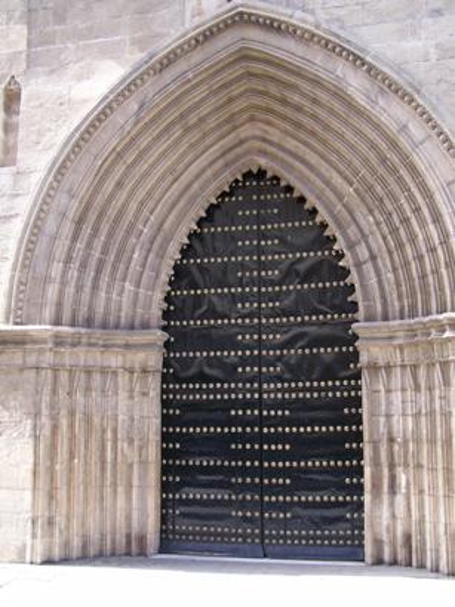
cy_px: 304
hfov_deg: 37.7
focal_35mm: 38
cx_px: 228
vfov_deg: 49.0
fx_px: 667
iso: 80
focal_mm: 6.3
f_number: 2.8
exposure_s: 1/125
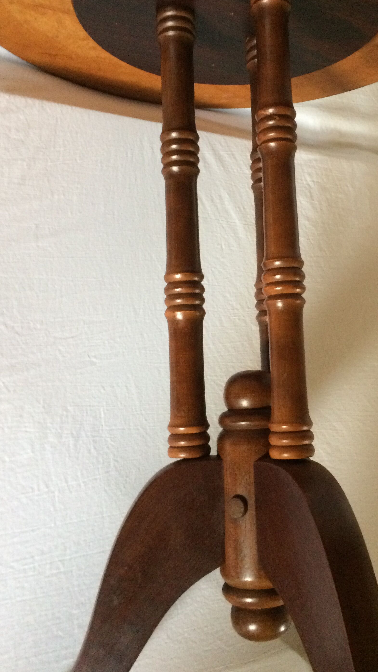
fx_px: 659
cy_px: 283
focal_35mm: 37
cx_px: 252
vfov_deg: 53.8
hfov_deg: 31.7
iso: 320
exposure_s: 1/20
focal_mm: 4.15
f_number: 2.2
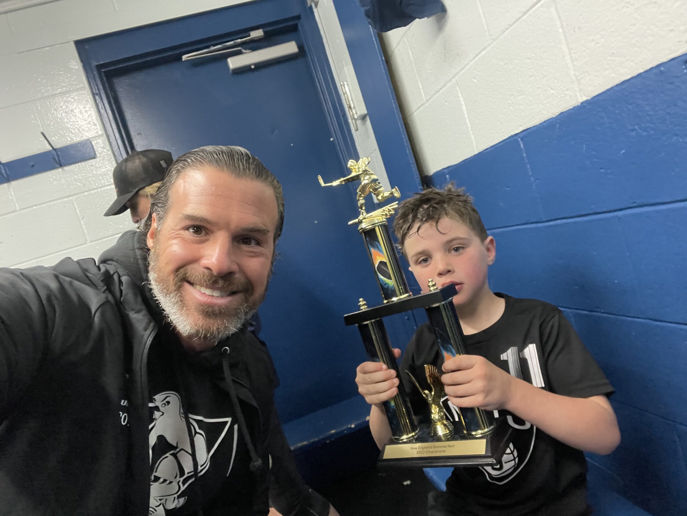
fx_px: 456
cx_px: 344
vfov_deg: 58.9
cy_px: 258
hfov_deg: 73.9
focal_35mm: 23
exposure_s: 1/40
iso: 400
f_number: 2.2
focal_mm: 2.71
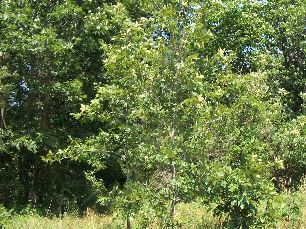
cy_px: 133
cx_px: 217
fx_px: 548
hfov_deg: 30.8
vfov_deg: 23.6
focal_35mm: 62
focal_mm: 5.7
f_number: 8.8
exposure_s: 1/80
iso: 80
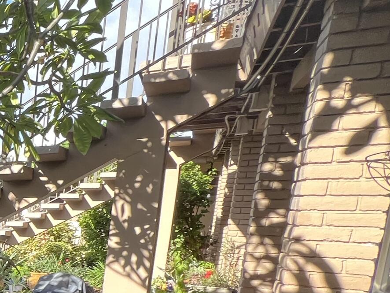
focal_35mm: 44
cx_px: -241
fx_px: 496
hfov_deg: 25.9
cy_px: 298
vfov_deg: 30.4
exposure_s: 1/175
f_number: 1.8
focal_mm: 1.57
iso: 32
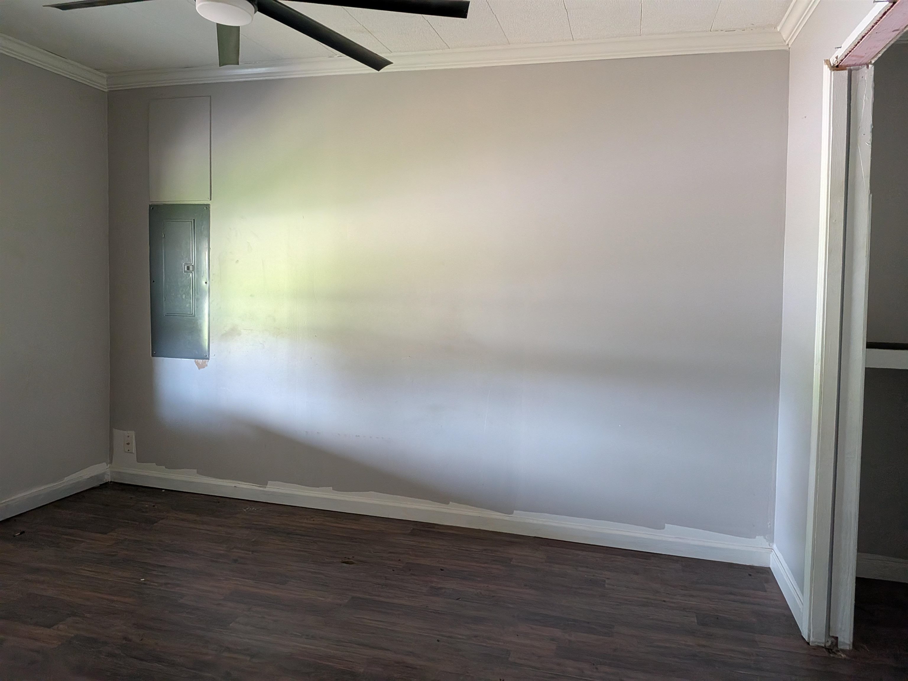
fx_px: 630
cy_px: 340
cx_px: 454
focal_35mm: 24
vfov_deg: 56.8
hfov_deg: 71.6
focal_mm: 4.53
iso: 1121
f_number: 1.7
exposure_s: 1/132
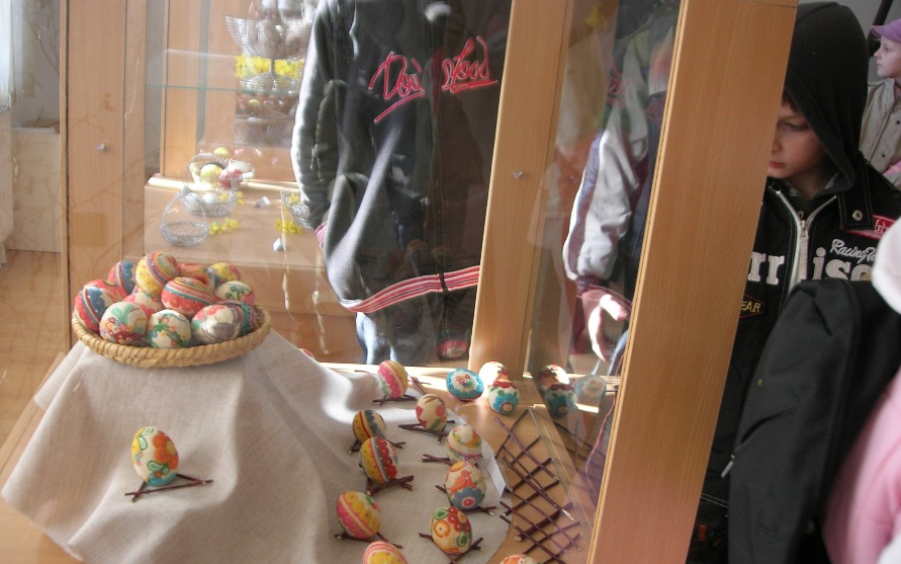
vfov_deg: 31.2
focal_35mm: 41
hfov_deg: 48.2
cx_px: 453
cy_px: 323
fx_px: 1007
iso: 64
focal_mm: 7.8
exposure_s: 1/38.1
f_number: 2.8
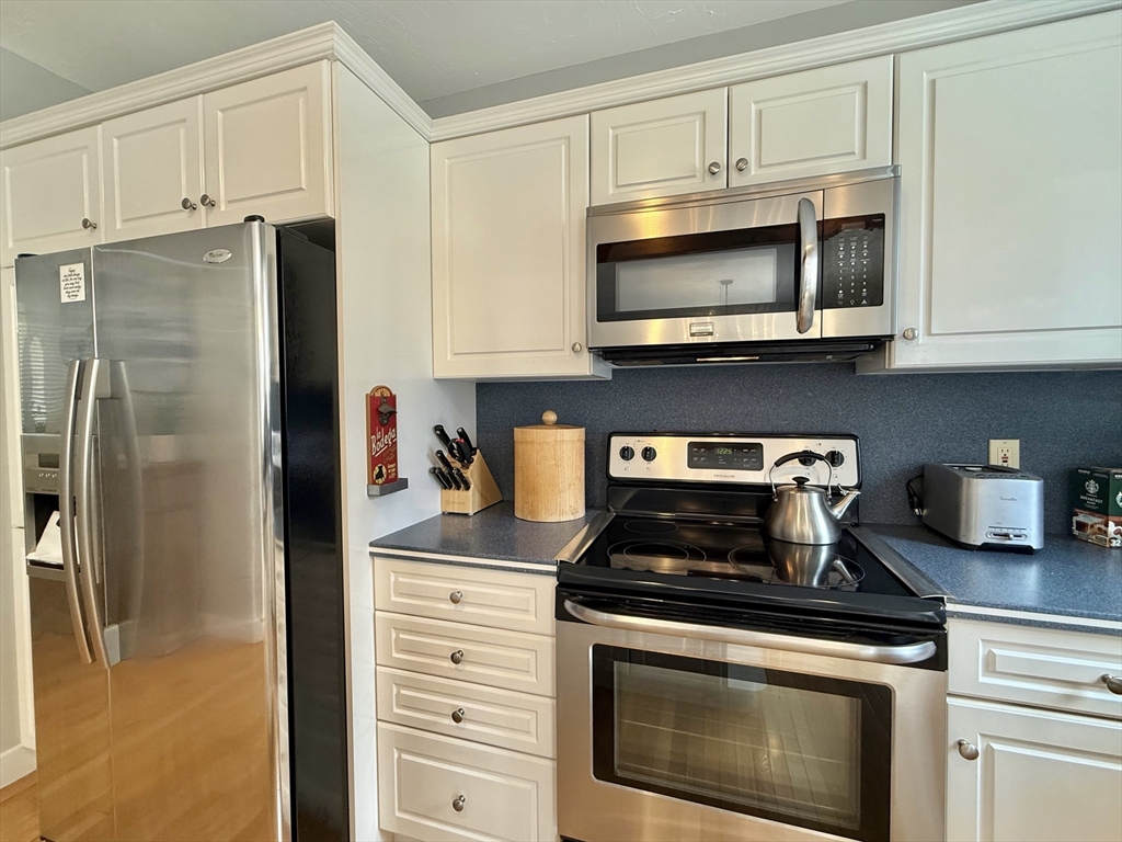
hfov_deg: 102.1
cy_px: 421
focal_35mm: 14
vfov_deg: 85.7
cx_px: 561
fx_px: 454
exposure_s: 1/60
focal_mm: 2.22
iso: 200
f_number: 2.2
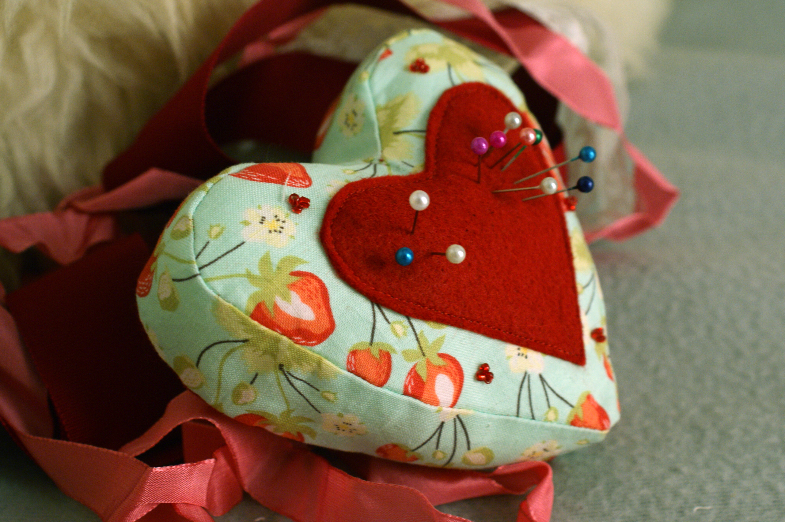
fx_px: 1144
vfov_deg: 25.7
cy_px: 261
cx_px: 392
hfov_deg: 37.9
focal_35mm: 52
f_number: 5.6
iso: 400
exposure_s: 1/10
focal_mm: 35
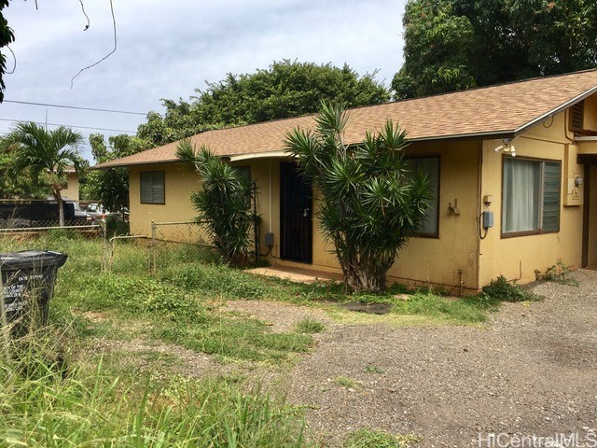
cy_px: 224
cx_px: 298
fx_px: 500
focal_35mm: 29
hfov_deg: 61.7
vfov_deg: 48.2
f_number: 2.2
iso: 25
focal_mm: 4.15
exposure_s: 1/1876
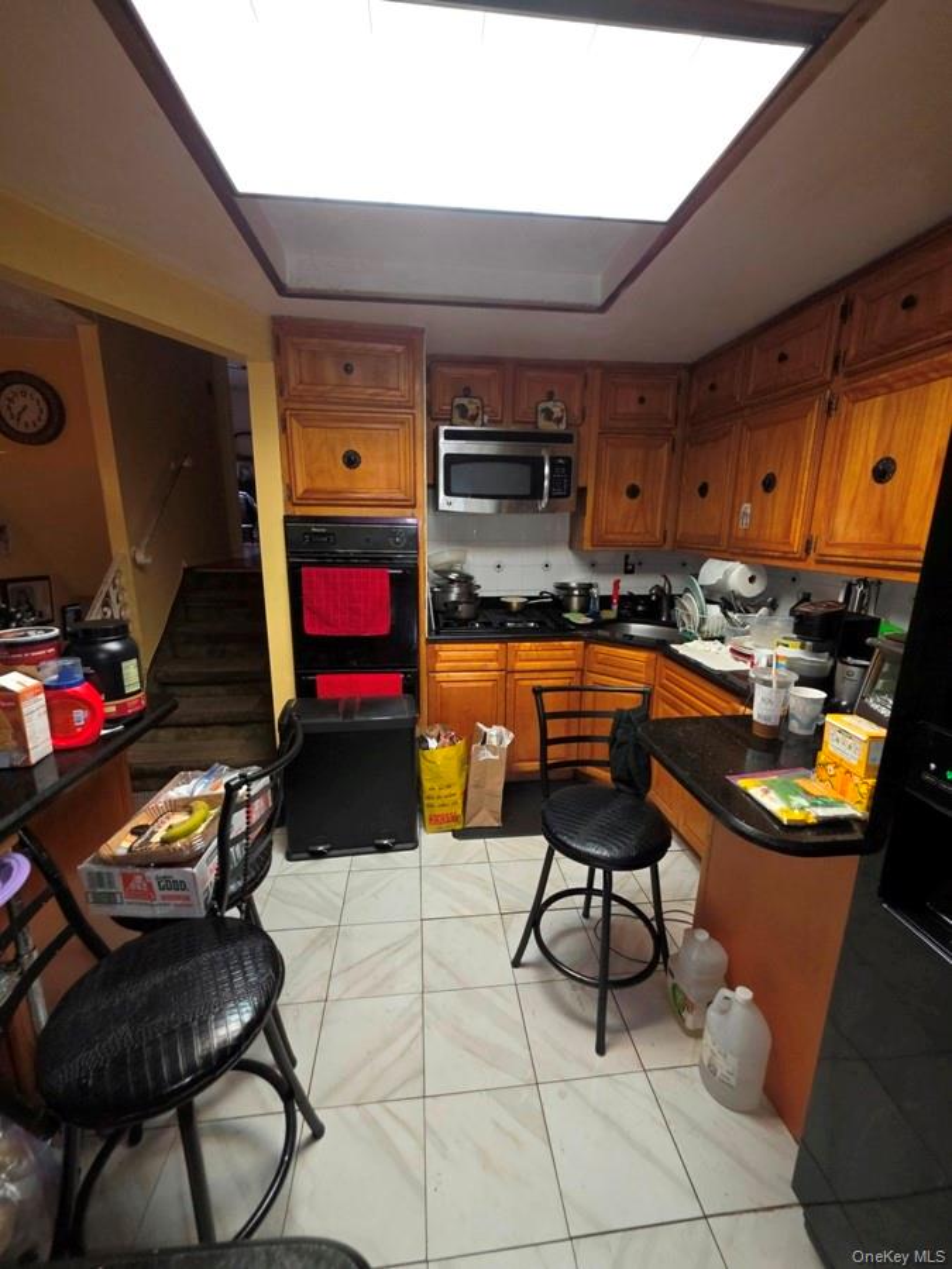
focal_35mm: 13
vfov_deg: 106.2
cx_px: 476
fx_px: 477
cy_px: 634
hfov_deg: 89.9
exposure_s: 1/60
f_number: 1.9
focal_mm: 2.2
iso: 200
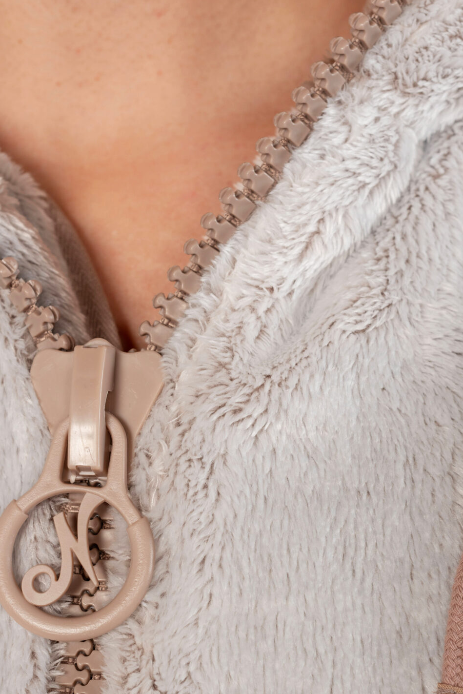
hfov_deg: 15.2
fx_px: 1735
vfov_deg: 22.2
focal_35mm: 90
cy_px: 577
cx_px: 300
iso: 125
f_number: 6.3
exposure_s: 1/100
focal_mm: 50
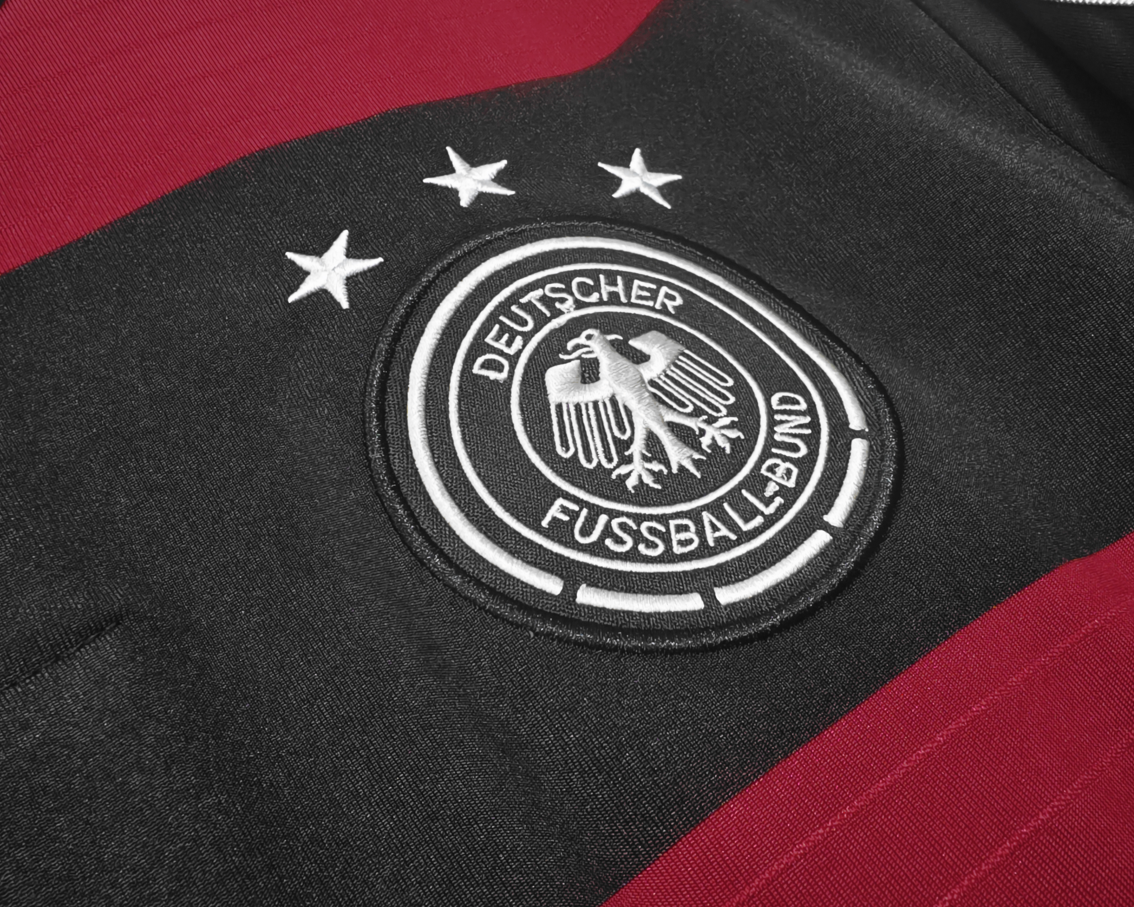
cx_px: 580
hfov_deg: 62.2
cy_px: 393
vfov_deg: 51.4
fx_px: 940
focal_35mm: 28
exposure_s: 1/50
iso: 637
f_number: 2.2
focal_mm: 2.59
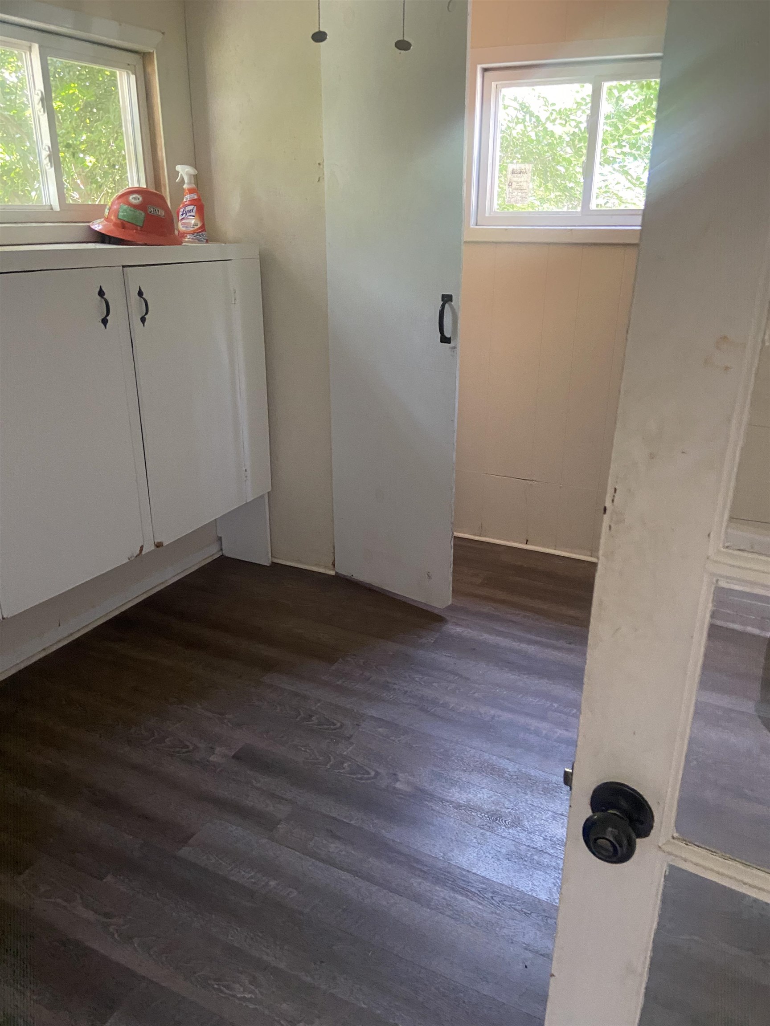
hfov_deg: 53.1
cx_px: 385
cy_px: 513
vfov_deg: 67.3
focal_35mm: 26
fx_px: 771
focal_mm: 4.25
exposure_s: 1/40
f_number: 1.8
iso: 500
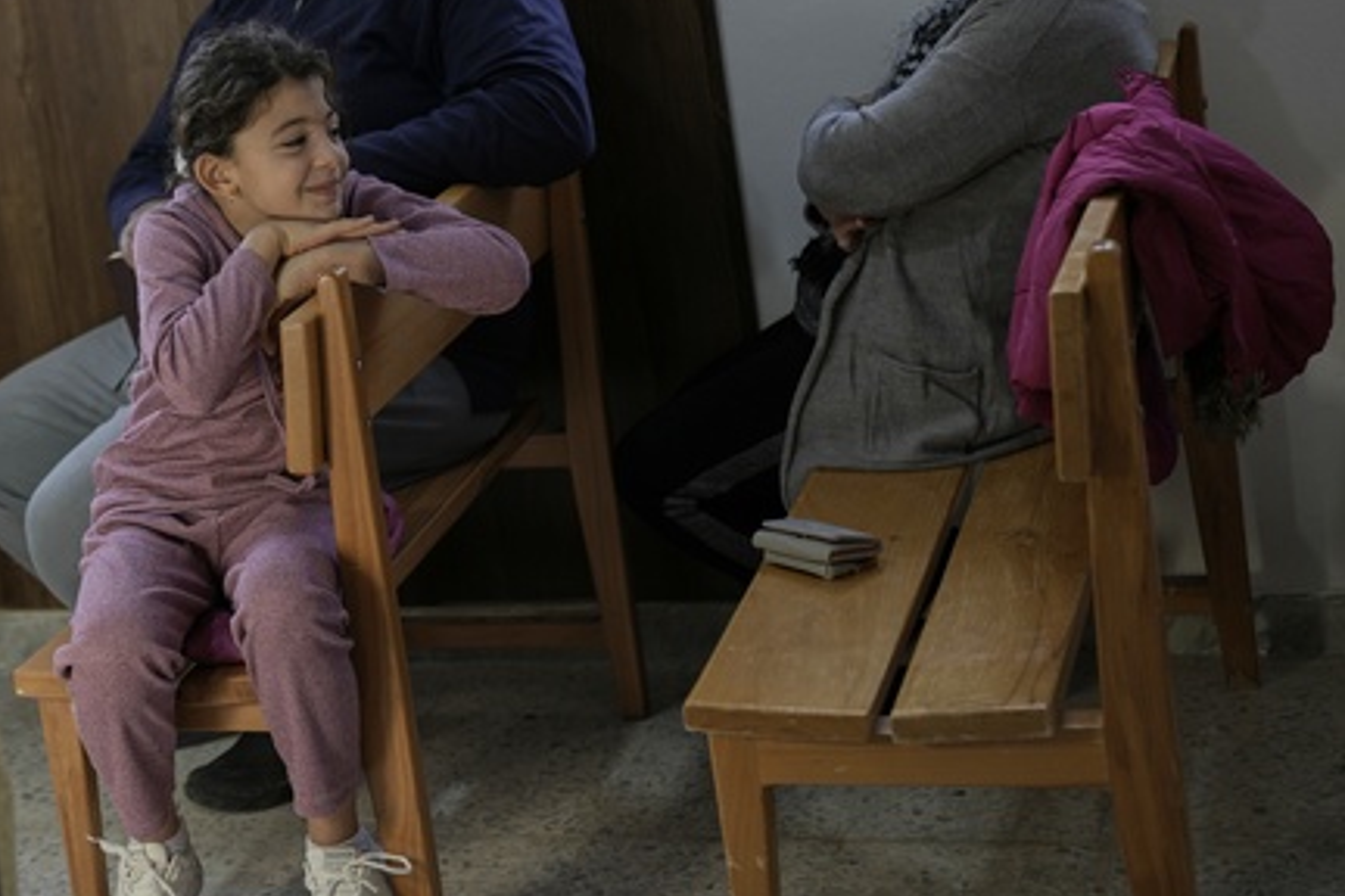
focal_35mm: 83
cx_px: 37
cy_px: 45
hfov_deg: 23.6
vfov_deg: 16.2
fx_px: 3101
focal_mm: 35
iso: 100
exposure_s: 1/500
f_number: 1.4
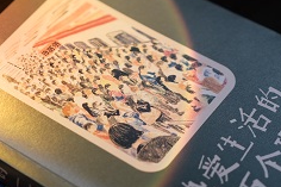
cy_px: 101
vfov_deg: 8.7
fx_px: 1232
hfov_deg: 12.9
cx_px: 29
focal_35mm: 158
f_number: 1.8
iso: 320
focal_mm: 56
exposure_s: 1/140
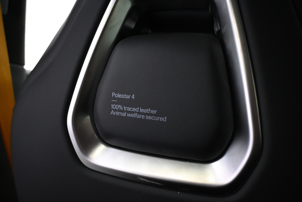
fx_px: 252
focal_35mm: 30
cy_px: 101
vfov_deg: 43.6
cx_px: 151
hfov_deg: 61.9
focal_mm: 20
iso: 1600
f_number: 3.8
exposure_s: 1/25
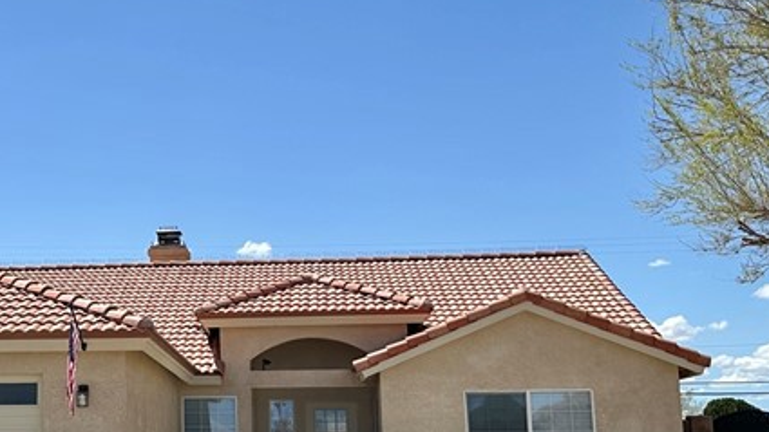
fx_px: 1285
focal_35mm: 63
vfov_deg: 19.1
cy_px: 263
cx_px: 98
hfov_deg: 31.9
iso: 80
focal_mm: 6.86
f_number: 1.78
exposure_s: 1/4762
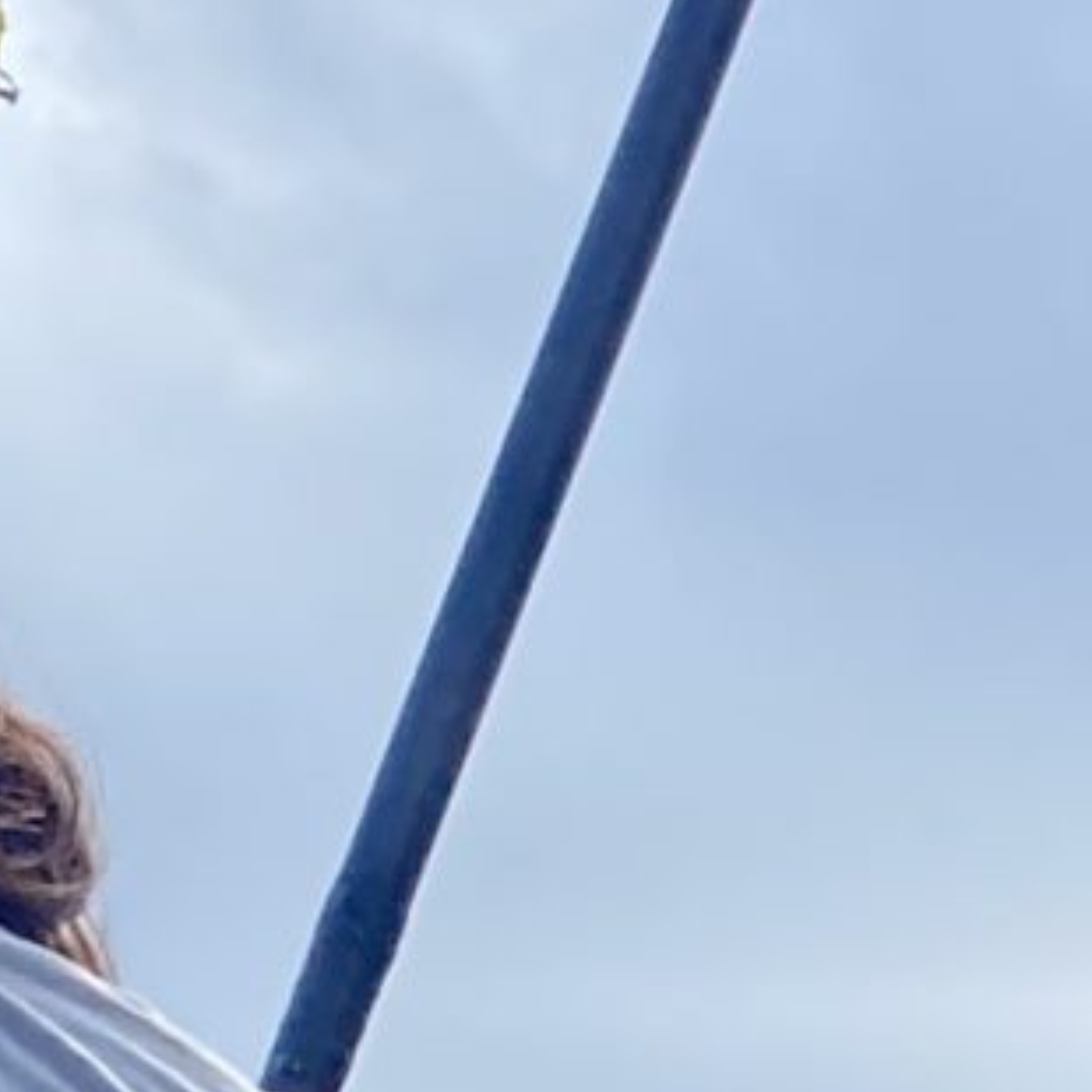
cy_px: 2395
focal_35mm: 190
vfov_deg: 8.6
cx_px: 2674
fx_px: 6781
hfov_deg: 8.4
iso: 32
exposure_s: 1/1808
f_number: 1.8
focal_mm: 4.25
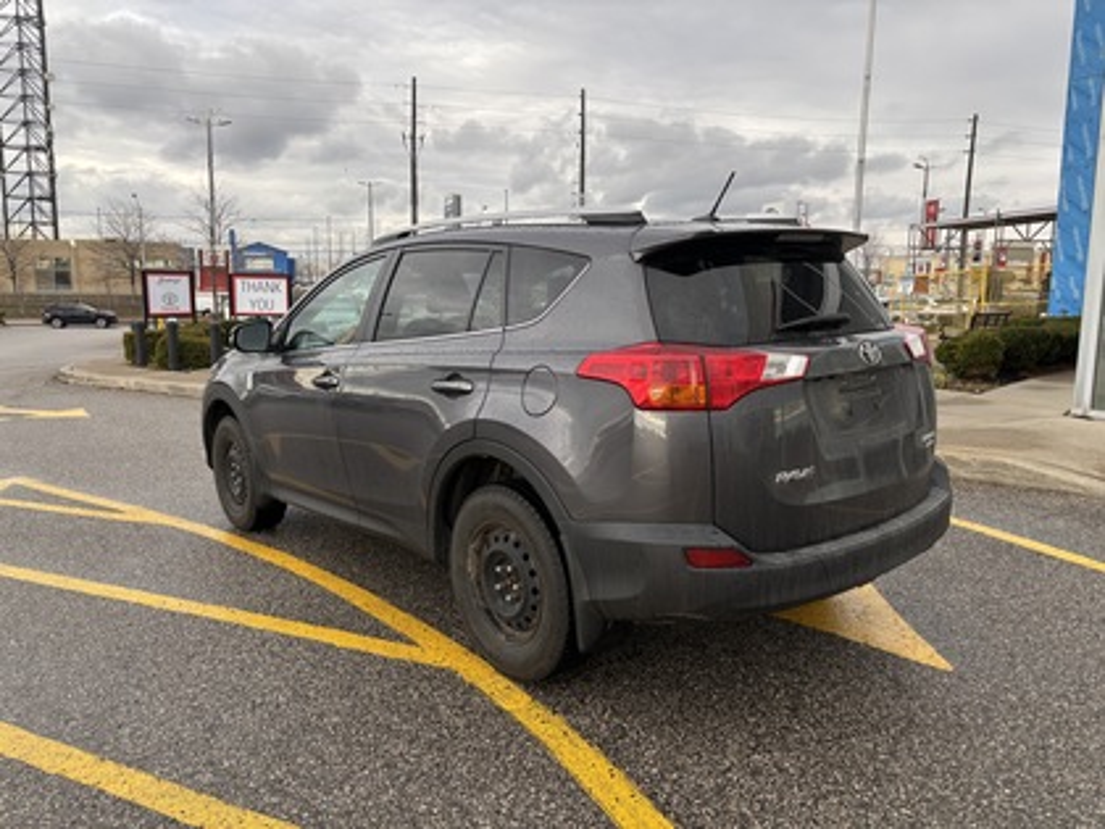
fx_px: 830
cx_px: 552
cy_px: 414
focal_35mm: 26
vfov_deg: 53.1
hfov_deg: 67.3
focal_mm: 5.96
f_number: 1.6
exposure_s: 1/597
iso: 50
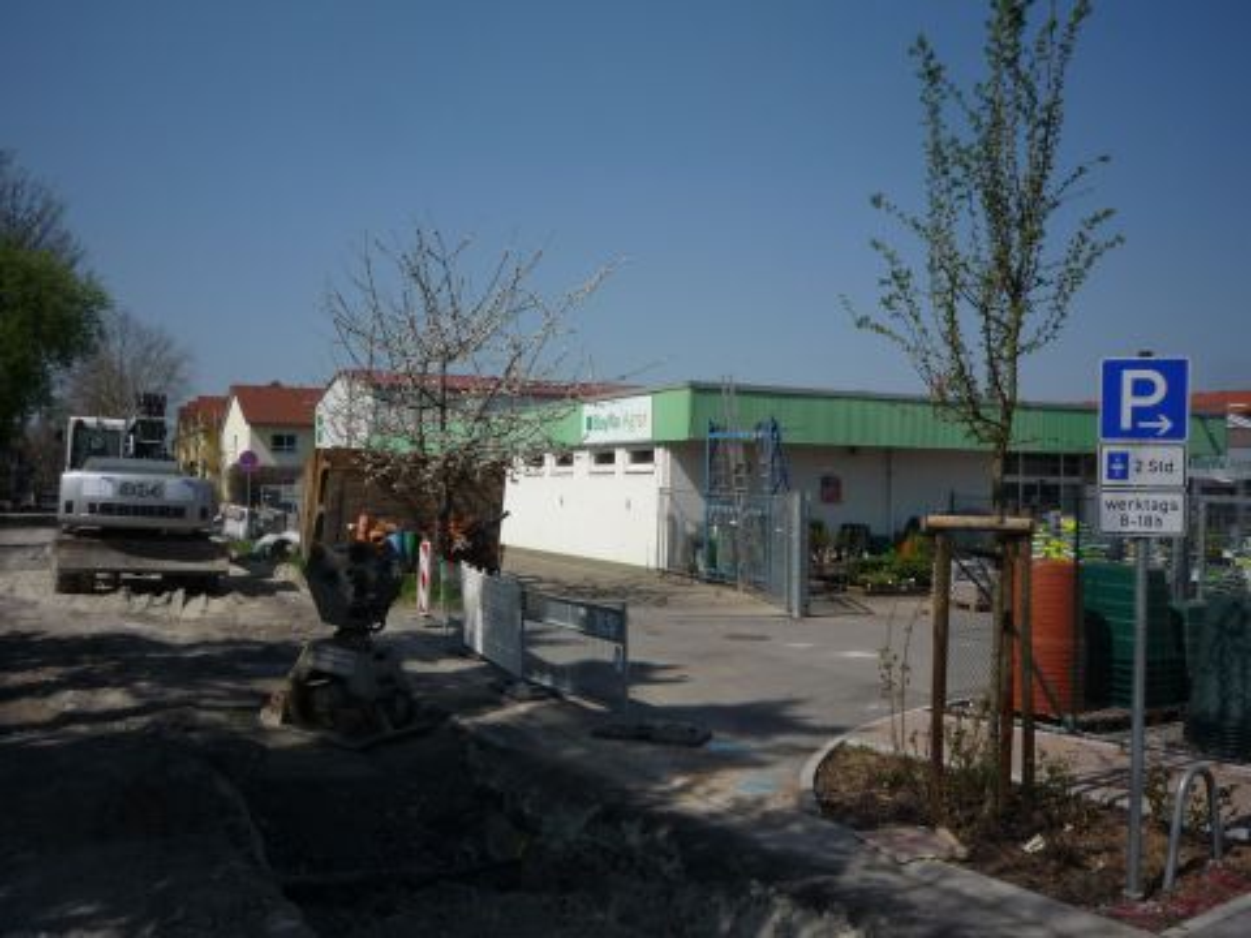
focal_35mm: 32
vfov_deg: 44.2
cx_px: 626
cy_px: 469
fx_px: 1156
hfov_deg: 56.8
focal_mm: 5.2
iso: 100
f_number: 5.6
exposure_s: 1/800
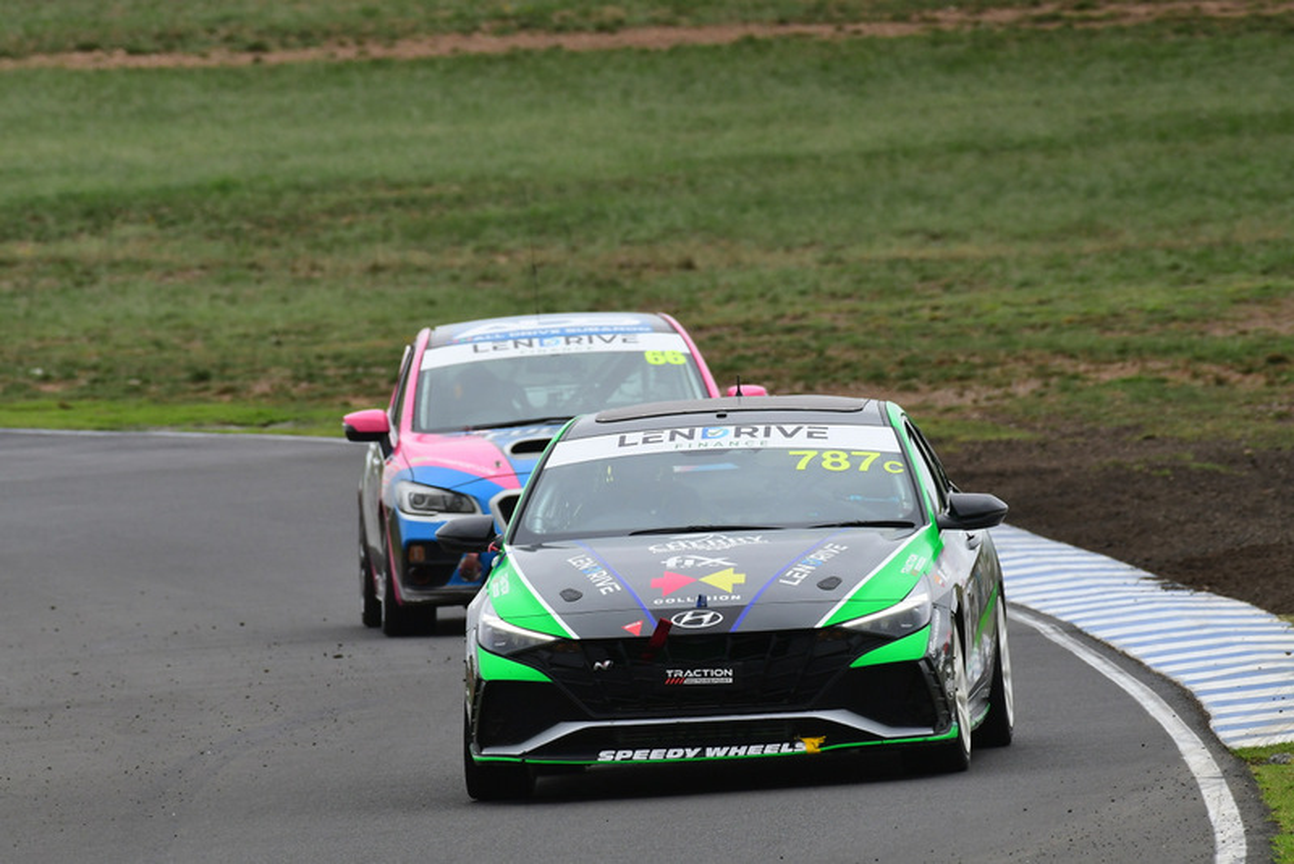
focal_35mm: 750
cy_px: 432
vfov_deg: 1.8
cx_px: 647
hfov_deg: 2.7
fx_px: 26967
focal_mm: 500
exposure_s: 1/640
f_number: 10
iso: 640
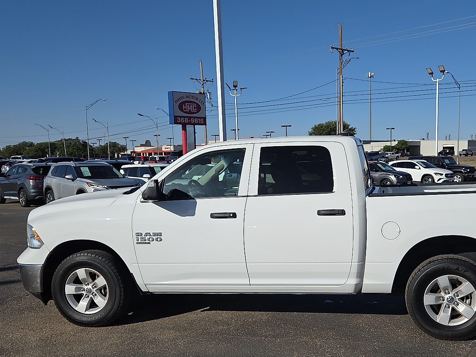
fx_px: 523
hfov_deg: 48.4
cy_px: 218
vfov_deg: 37.5
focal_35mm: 38
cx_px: 303
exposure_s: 1/10000
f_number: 1.8
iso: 57
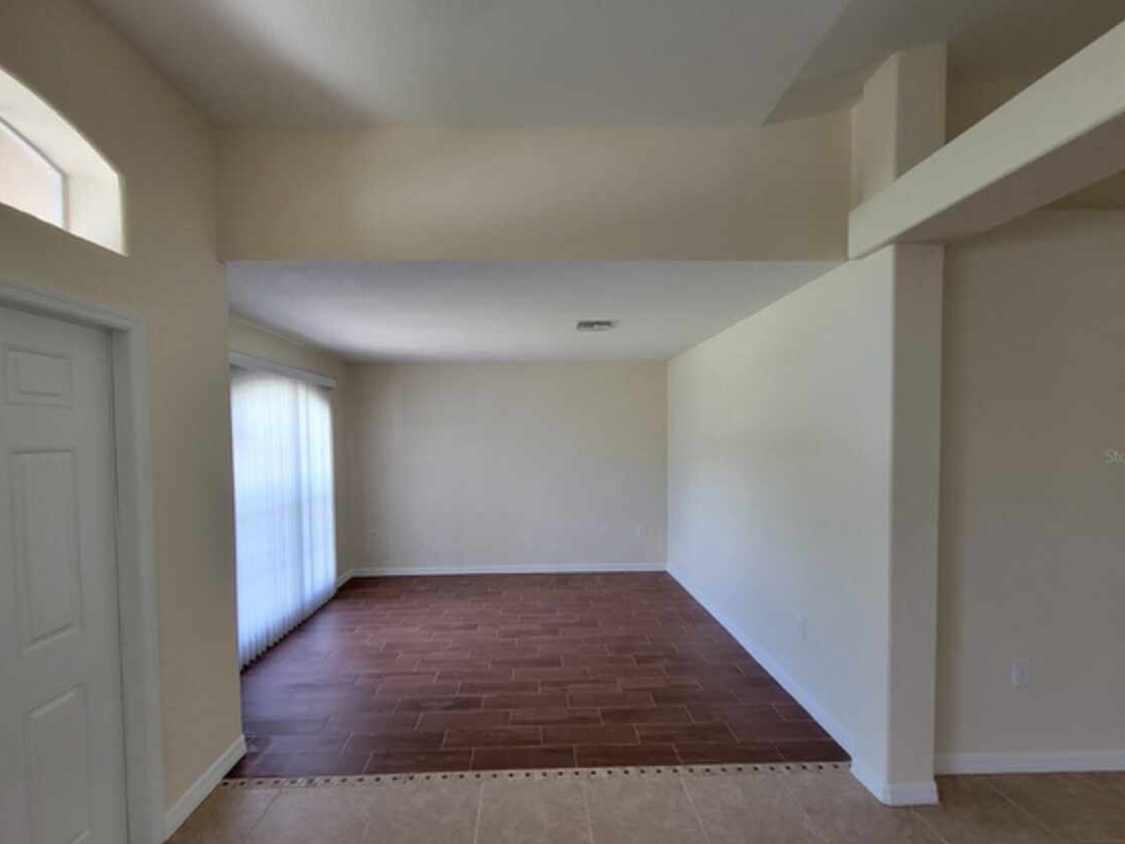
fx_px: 488
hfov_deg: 98.1
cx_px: 533
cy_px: 455
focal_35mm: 15
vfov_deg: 81.6
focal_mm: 2.2
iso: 125
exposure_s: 1/60
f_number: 2.2
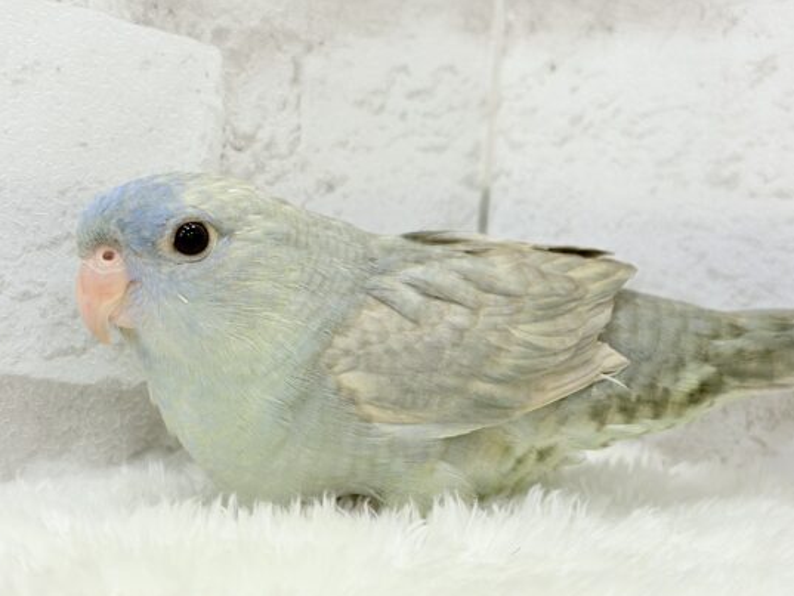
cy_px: 328
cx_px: 402
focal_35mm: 62
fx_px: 1422
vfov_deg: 23.6
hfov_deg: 31.2
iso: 40
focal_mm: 5.96
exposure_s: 1/50
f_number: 1.6
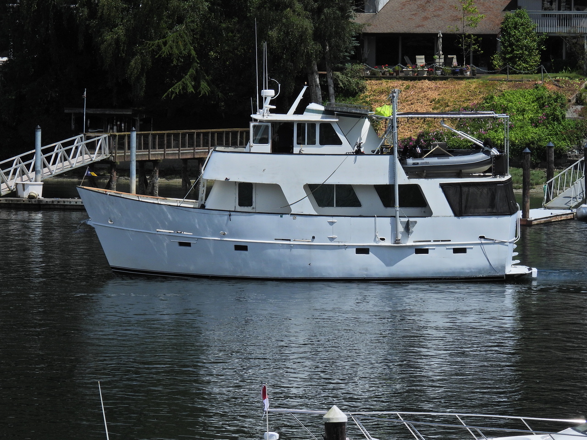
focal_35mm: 240
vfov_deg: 6.2
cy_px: 220
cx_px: 294
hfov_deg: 8.2
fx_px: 4070
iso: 100
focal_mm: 42.8
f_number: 4.5
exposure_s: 1/1600
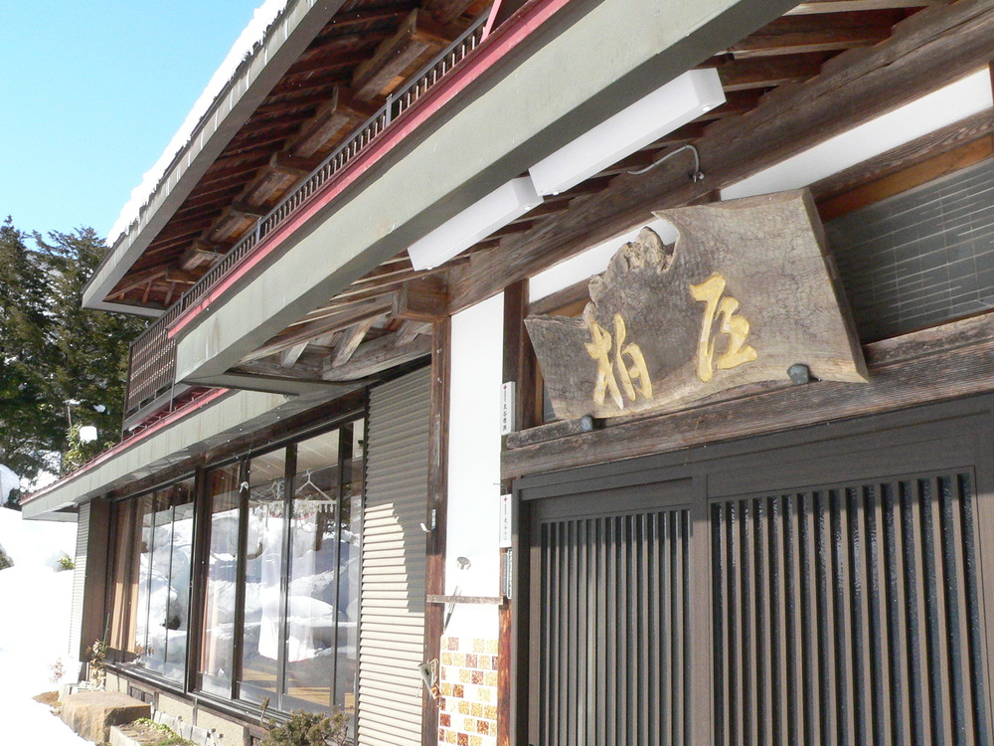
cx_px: 497
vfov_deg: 39.7
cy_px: 373
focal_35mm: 36
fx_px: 1034
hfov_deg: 51.4
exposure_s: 1/1600
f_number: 5.6
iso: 400
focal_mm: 6
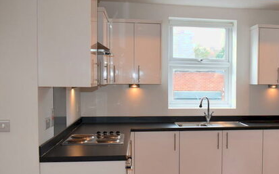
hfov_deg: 37.0
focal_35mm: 52
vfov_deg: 24.7
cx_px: 236
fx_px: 395
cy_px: 113
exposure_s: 1/125
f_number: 5.6
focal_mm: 20
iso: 720
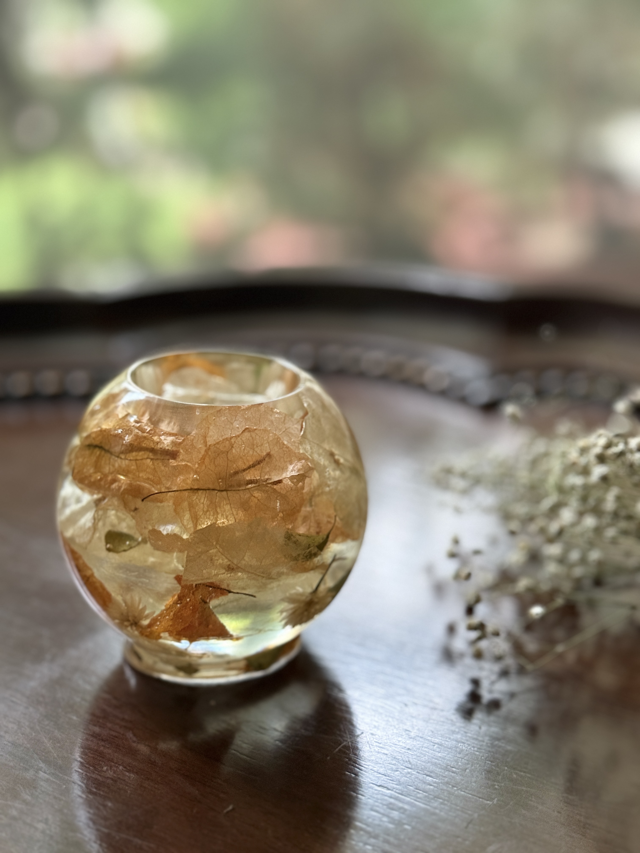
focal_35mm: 48
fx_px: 1183
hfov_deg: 30.3
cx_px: 320
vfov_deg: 39.7
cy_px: 426
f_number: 1.78
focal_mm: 6.76
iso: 320
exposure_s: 1/40
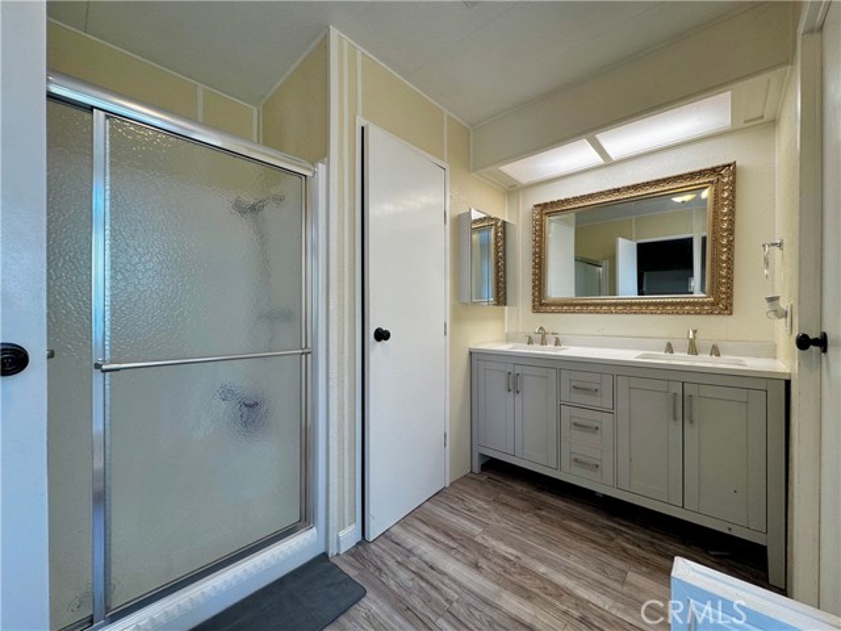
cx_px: 420
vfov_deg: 85.7
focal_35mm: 14
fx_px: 340
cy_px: 316
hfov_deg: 102.1
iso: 125
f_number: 2.2
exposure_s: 1/120
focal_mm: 2.22
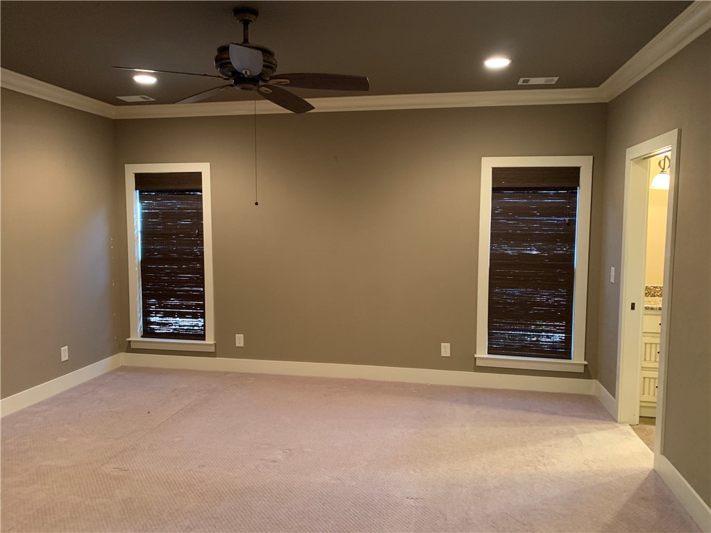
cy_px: 266
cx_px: 356
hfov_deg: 67.3
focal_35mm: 26
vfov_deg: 53.1
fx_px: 534
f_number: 1.8
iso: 500
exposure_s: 1/30
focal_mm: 4.25
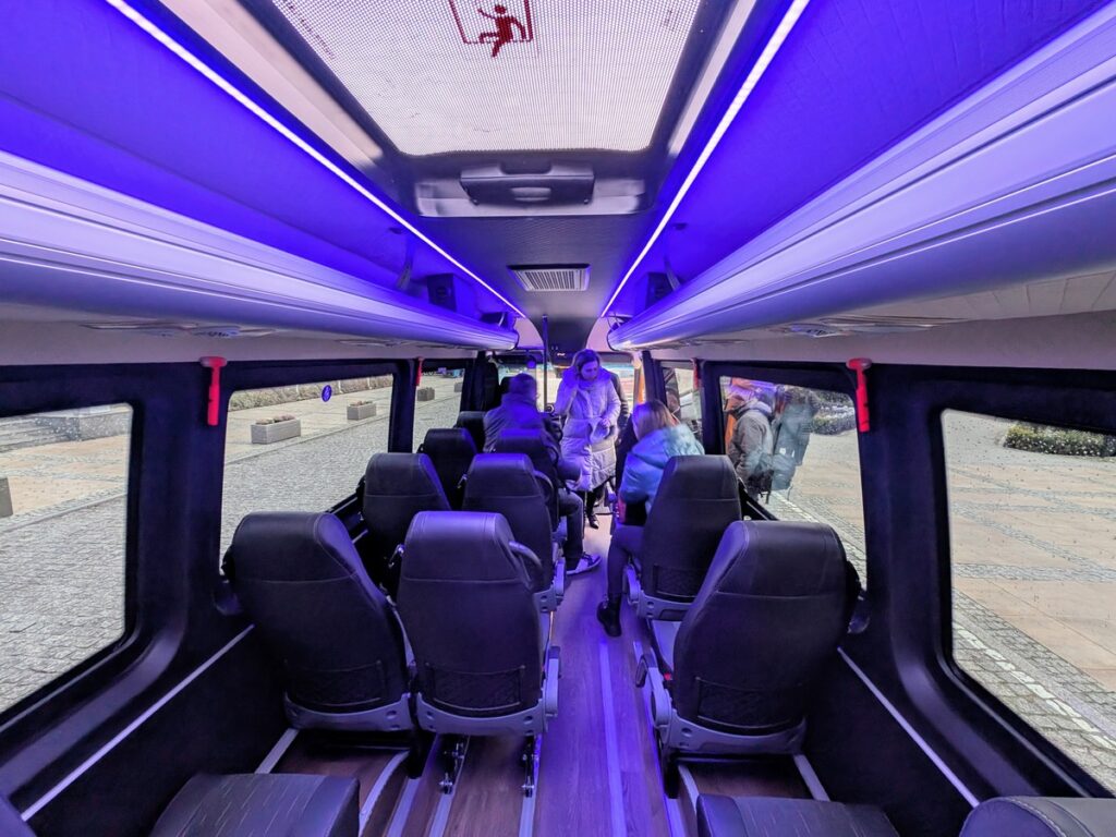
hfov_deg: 110.5
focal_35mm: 12
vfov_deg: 94.5
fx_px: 387
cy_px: 418
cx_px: 558
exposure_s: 1/48.3
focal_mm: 2.23
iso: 58
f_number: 1.95
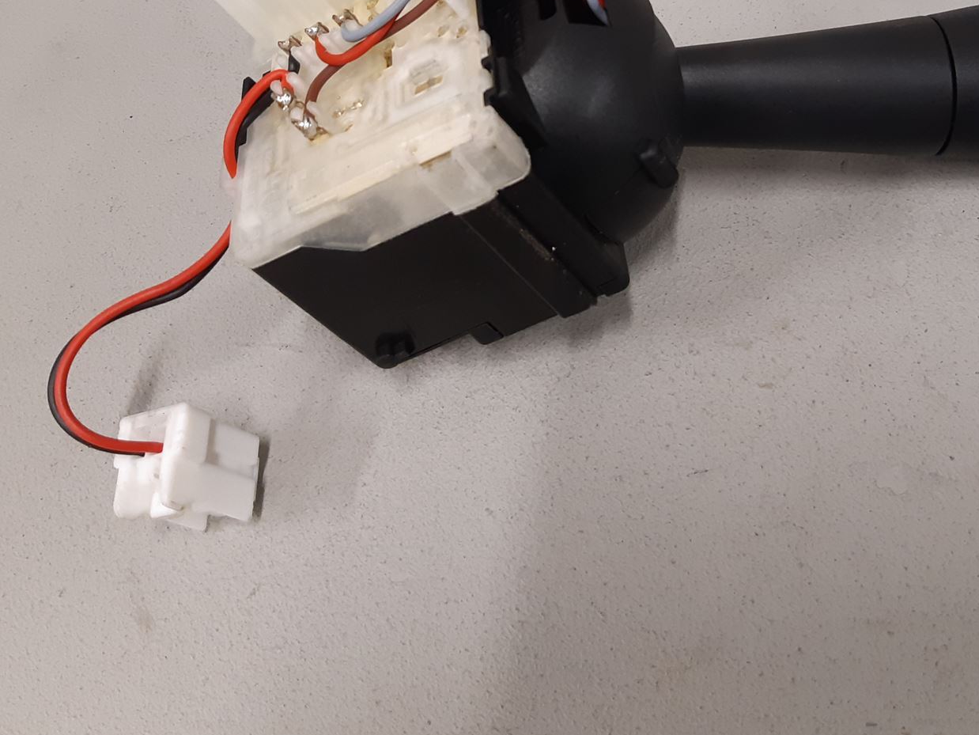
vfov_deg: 32.7
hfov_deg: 43.3
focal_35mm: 43
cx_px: 645
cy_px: 152
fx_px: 1216
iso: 160
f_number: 1.7
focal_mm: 3.93
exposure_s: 1/50
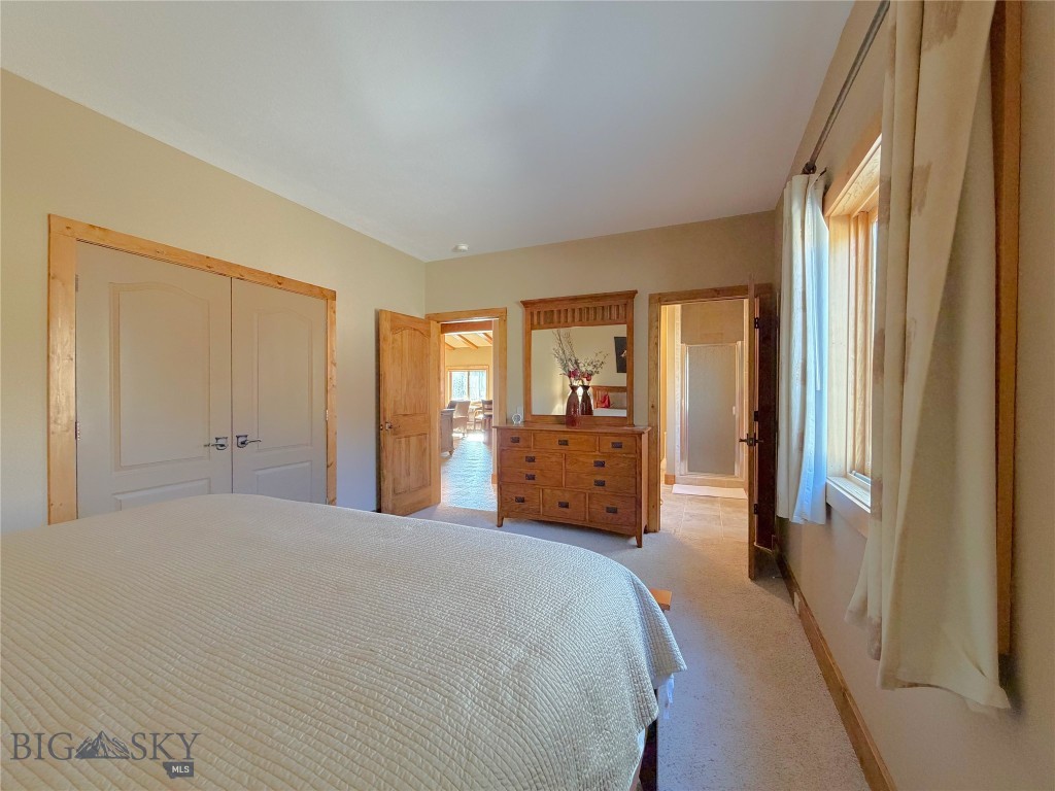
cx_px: 528
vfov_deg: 85.7
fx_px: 427
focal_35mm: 14
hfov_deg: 102.1
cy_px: 396
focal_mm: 2.22
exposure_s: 1/60
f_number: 2.2
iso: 320
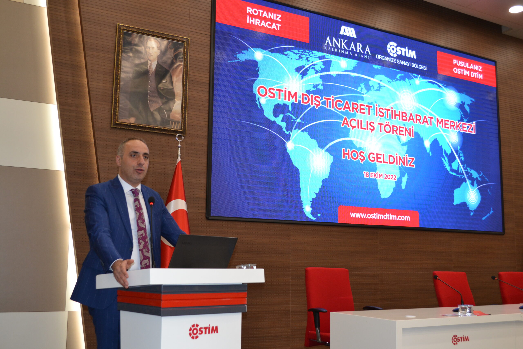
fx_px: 567
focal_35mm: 39
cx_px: 262
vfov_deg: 34.2
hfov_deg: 49.6
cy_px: 174
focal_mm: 26
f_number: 4.2
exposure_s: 1/60
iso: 560
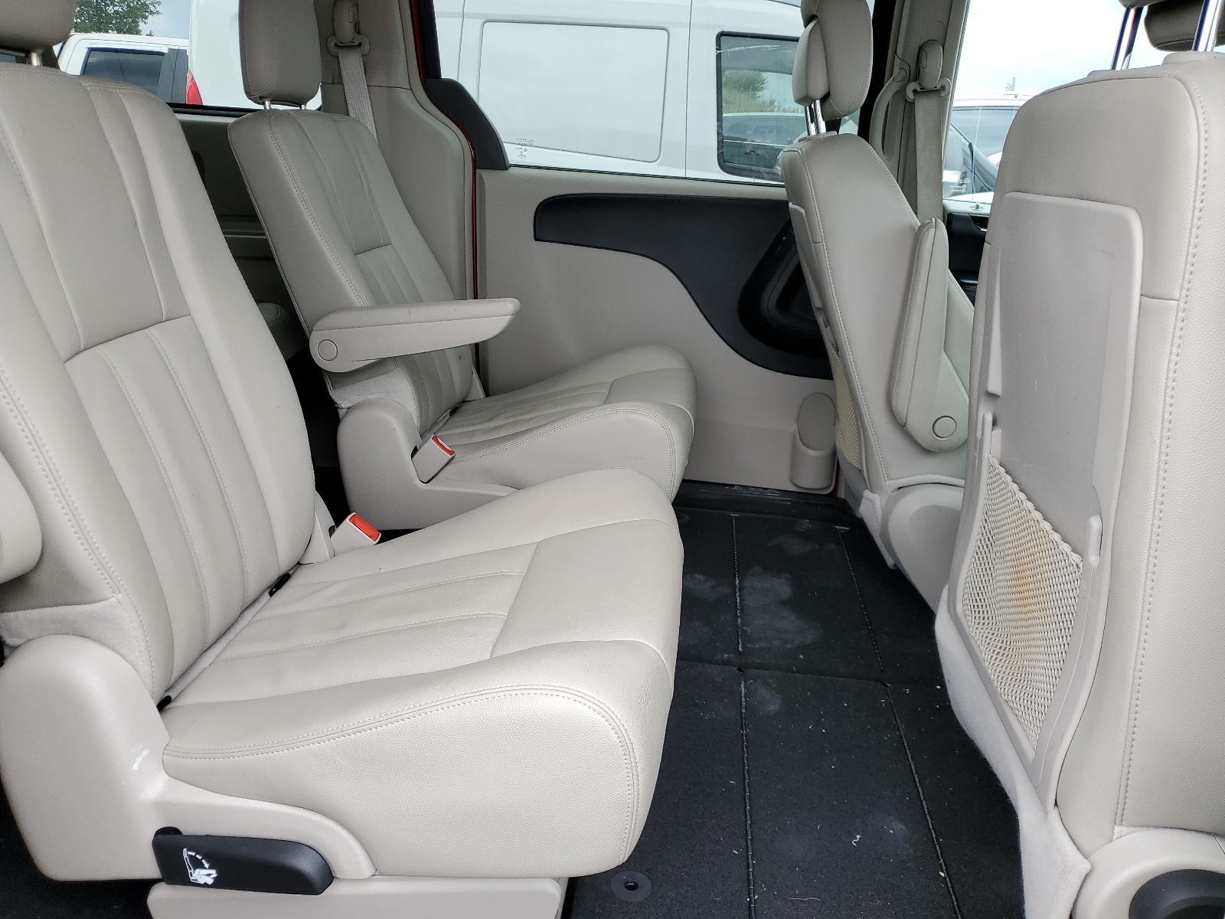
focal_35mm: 26
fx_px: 920
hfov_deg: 67.3
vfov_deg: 53.1
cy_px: 460
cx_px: 612
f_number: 1.5
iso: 50
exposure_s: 1/345
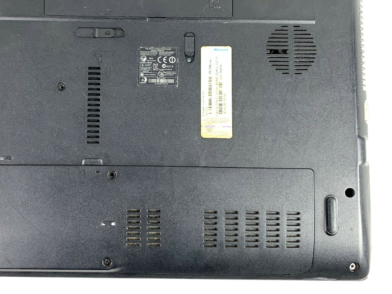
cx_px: 128
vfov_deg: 35.9
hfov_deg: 46.0
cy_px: 121
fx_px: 453
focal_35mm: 40
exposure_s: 1/100
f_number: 1.8
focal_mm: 4.25
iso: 64
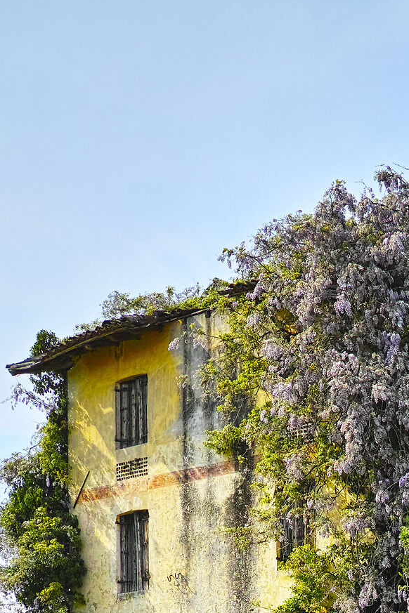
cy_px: 739
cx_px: 528
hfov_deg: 16.7
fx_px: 1312
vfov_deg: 23.9
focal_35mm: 77
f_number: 2.8
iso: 100
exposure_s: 1/500
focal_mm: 19
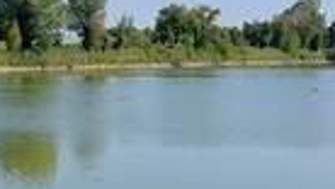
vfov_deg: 10.3
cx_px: -22
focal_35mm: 118
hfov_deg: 17.6
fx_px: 1049
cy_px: 68
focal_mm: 5.23
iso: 25
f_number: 1.8
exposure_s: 1/863
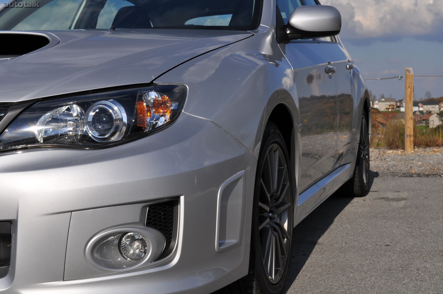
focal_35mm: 60
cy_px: 147
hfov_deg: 33.4
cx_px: 222
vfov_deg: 22.6
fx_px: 738
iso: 200
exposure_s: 1/500
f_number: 11
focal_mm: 40
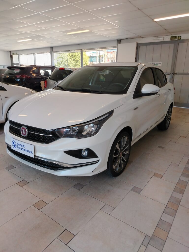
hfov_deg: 56.8
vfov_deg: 71.6
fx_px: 175
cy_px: 126
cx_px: 94
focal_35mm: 24
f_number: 1.75
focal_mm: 5.25
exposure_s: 1/100
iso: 378
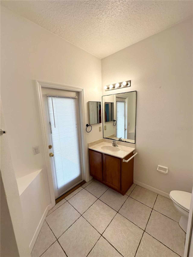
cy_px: 128
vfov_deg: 102.1
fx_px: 104
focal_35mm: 14
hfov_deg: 85.7
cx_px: 96
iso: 50
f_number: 2.2
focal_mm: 2.22
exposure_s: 1/120
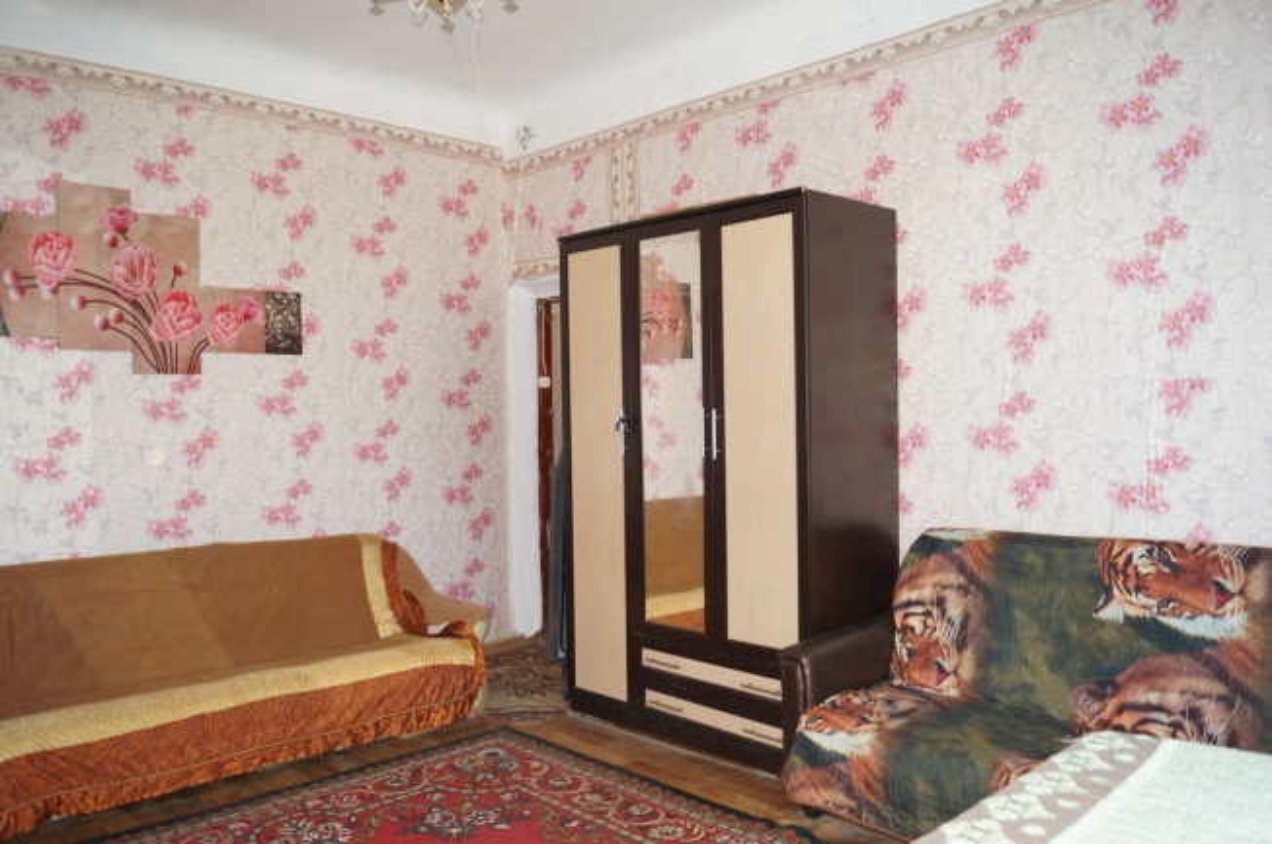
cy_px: 422
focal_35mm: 27
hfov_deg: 67.4
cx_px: 636
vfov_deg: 47.8
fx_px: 953
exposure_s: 1/160
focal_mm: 18
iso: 320
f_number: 4
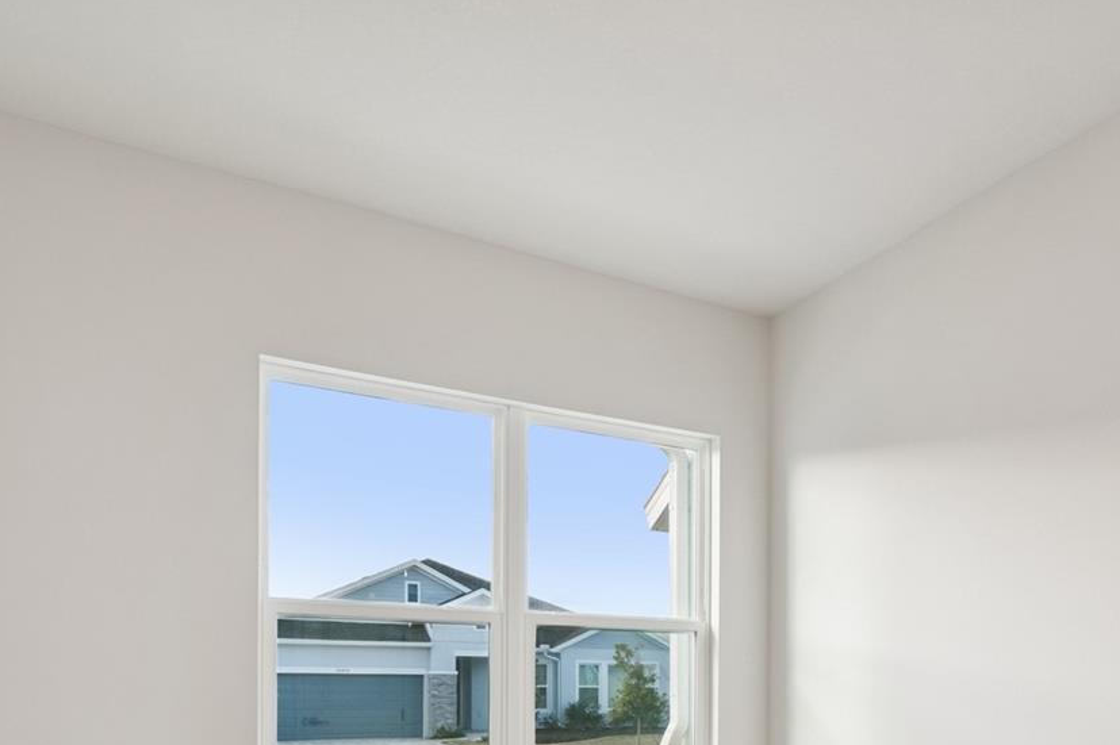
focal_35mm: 29
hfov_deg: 60.2
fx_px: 902
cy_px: 692
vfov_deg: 40.9
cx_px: 840
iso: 100
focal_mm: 10
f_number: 7.1
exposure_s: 1/6
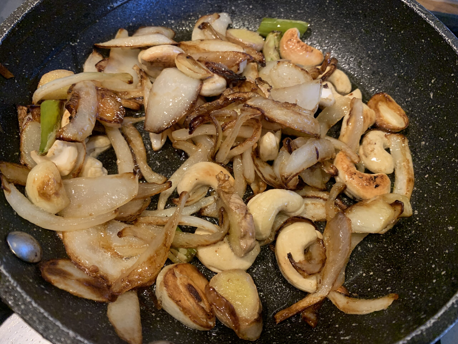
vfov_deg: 53.1
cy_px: 172
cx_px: 229
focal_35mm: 26
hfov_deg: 67.3
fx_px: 344
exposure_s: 1/50
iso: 320
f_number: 1.8
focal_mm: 4.25
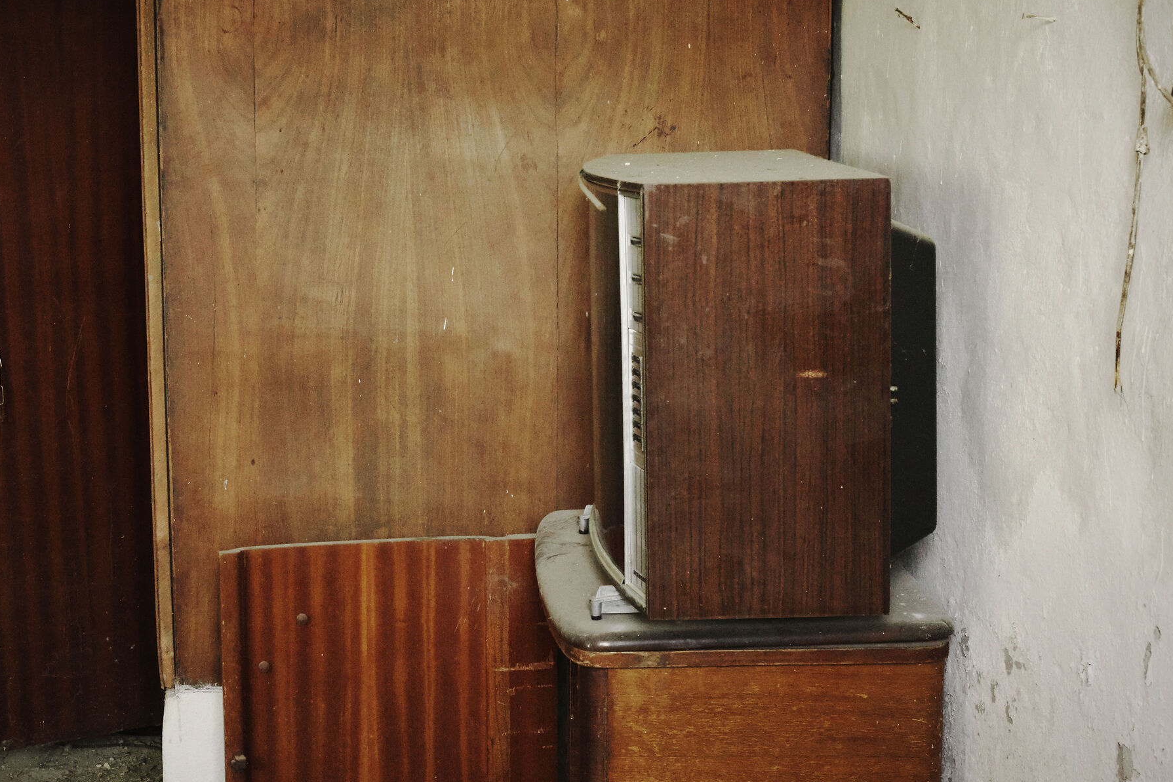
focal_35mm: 55
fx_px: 1792
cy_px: 337
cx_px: 485
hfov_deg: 36.1
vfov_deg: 24.6
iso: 10000
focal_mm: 27
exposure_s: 1/180
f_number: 7.1
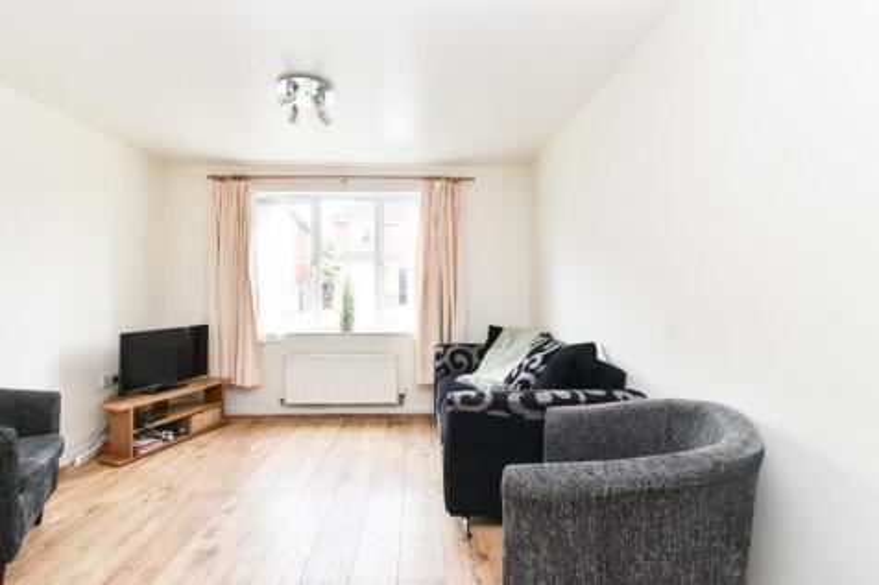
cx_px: 440
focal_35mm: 15
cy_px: 292
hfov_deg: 100.4
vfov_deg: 77.3
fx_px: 366
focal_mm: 10
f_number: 9
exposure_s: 1/13
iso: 200
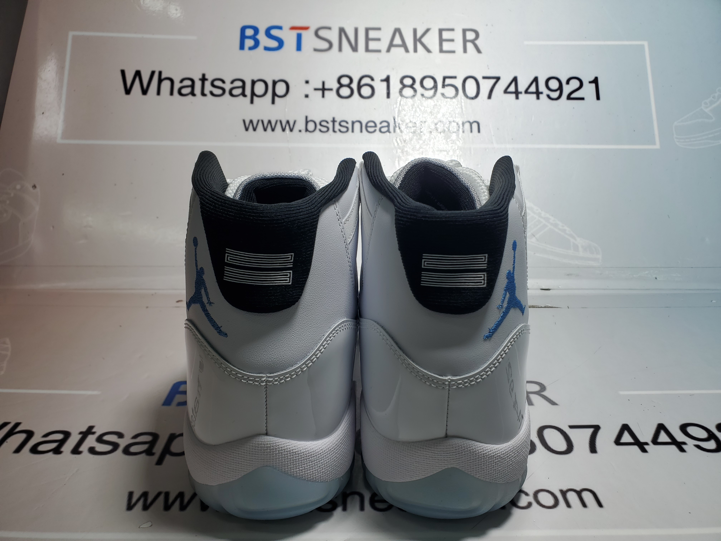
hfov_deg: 67.3
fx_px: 542
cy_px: 270
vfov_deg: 53.1
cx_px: 360
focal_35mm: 26
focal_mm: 4.3
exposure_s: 1/314
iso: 50
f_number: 2.4
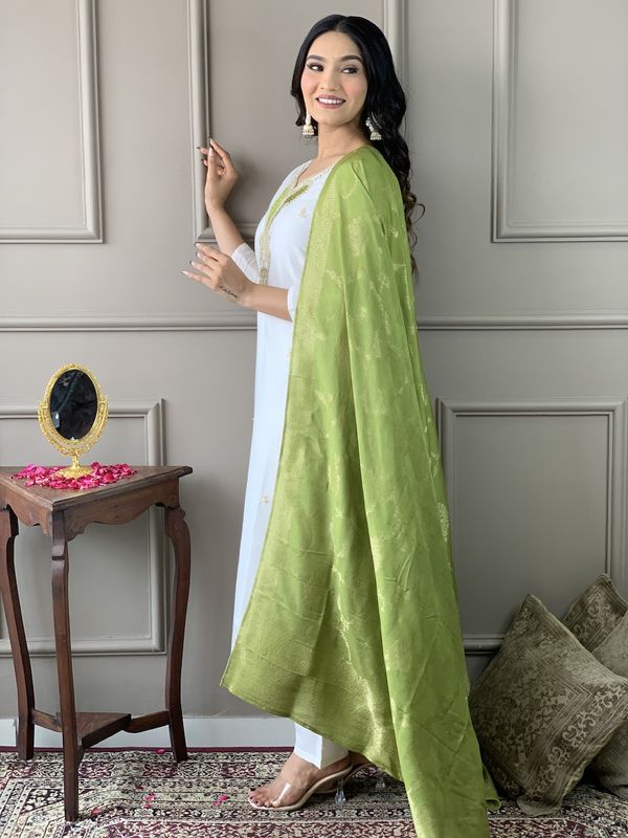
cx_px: 314
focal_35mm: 52
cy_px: 419
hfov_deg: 28.0
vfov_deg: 36.8
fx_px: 1258
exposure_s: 1/100
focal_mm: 6
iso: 50
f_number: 2.4
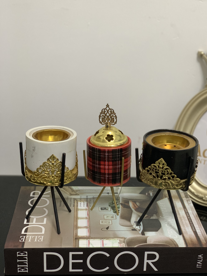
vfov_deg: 32.7
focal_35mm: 59
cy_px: 136
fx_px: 470
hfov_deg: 24.8
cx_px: 116
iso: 160
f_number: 2.4
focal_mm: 6
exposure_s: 1/60
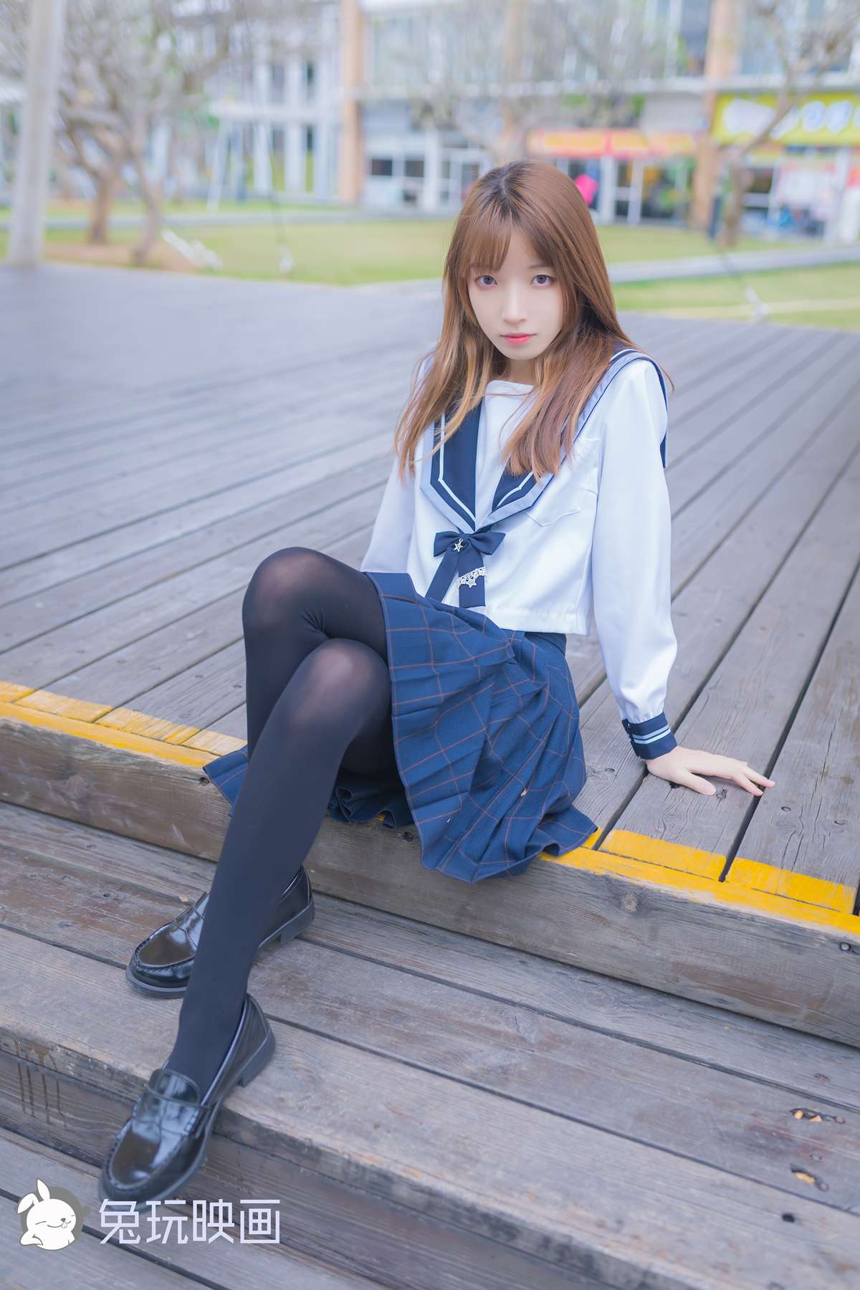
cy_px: 645
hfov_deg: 37.9
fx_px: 1254
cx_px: 430
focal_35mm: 35
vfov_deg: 54.4
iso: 100
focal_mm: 35
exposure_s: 1/320
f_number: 2
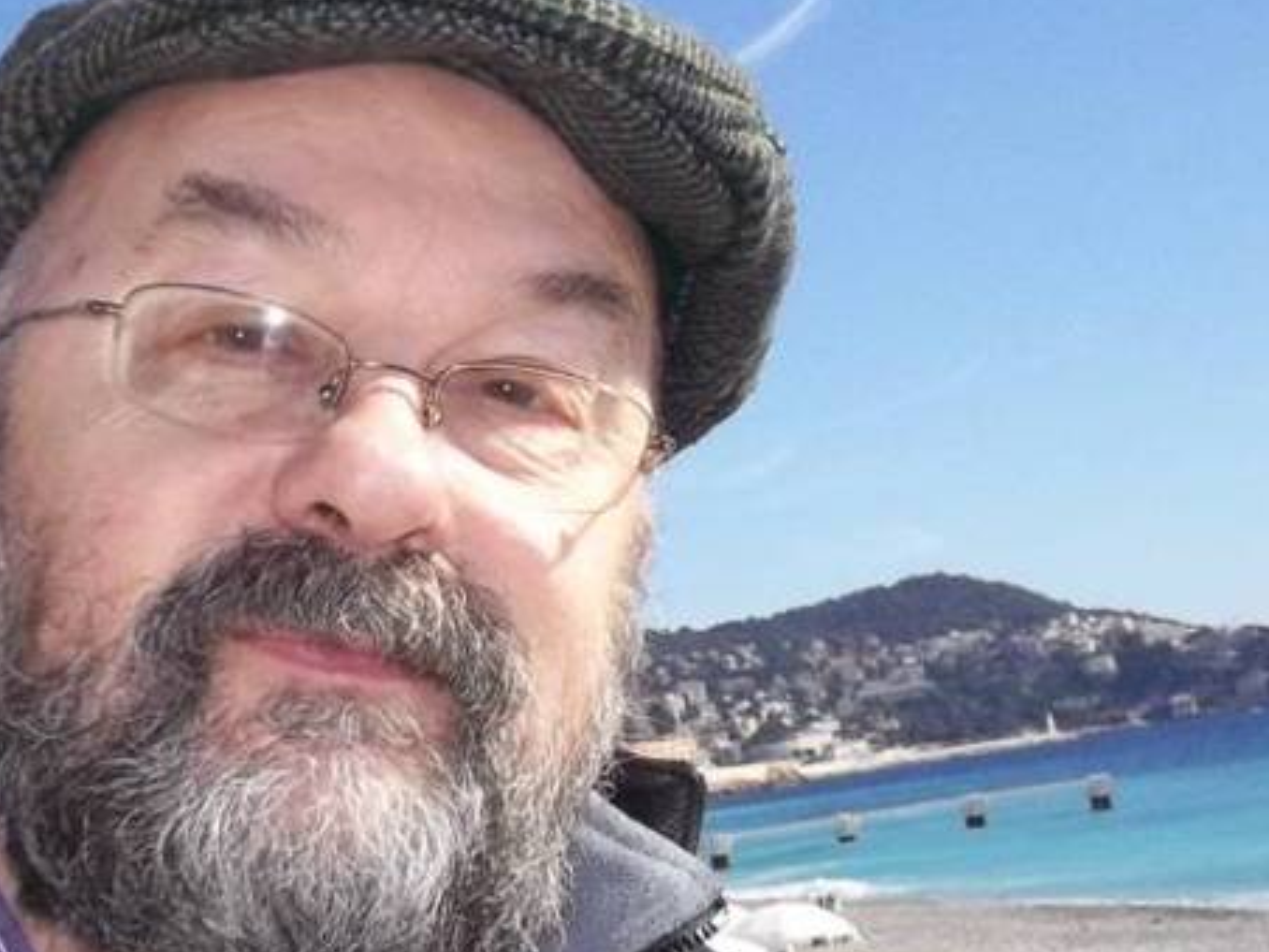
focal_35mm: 86
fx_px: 3153
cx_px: 337
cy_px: 382
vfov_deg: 17.2
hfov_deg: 22.6
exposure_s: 1/1401
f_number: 4.5
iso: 200
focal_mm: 6.3
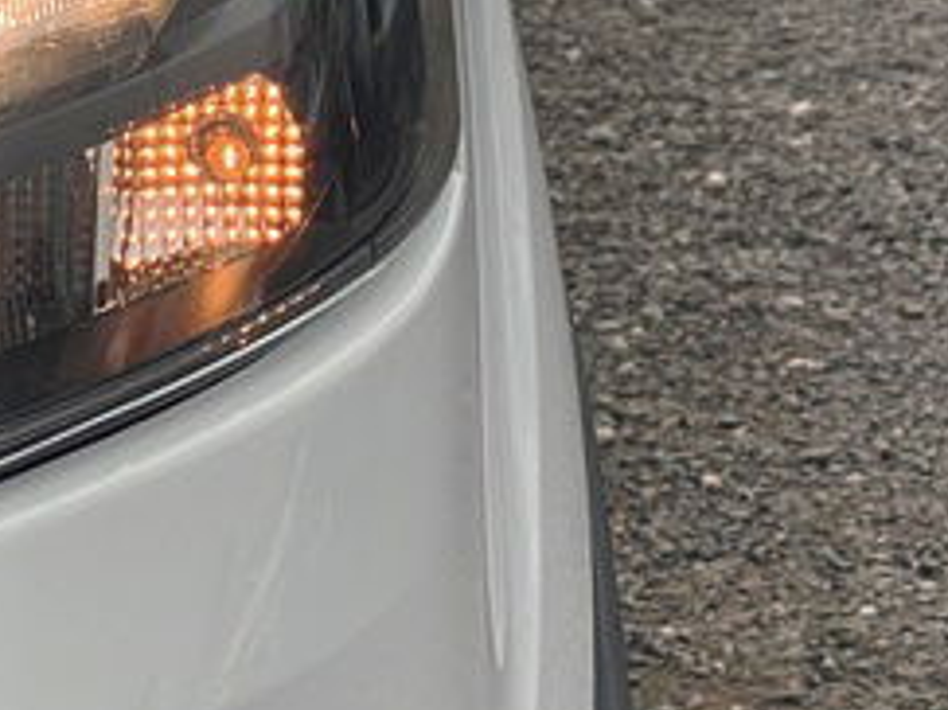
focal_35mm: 219
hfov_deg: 8.9
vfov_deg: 6.7
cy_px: -199
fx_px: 5995
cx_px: -215
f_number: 2
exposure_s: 1/369
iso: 20
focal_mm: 6
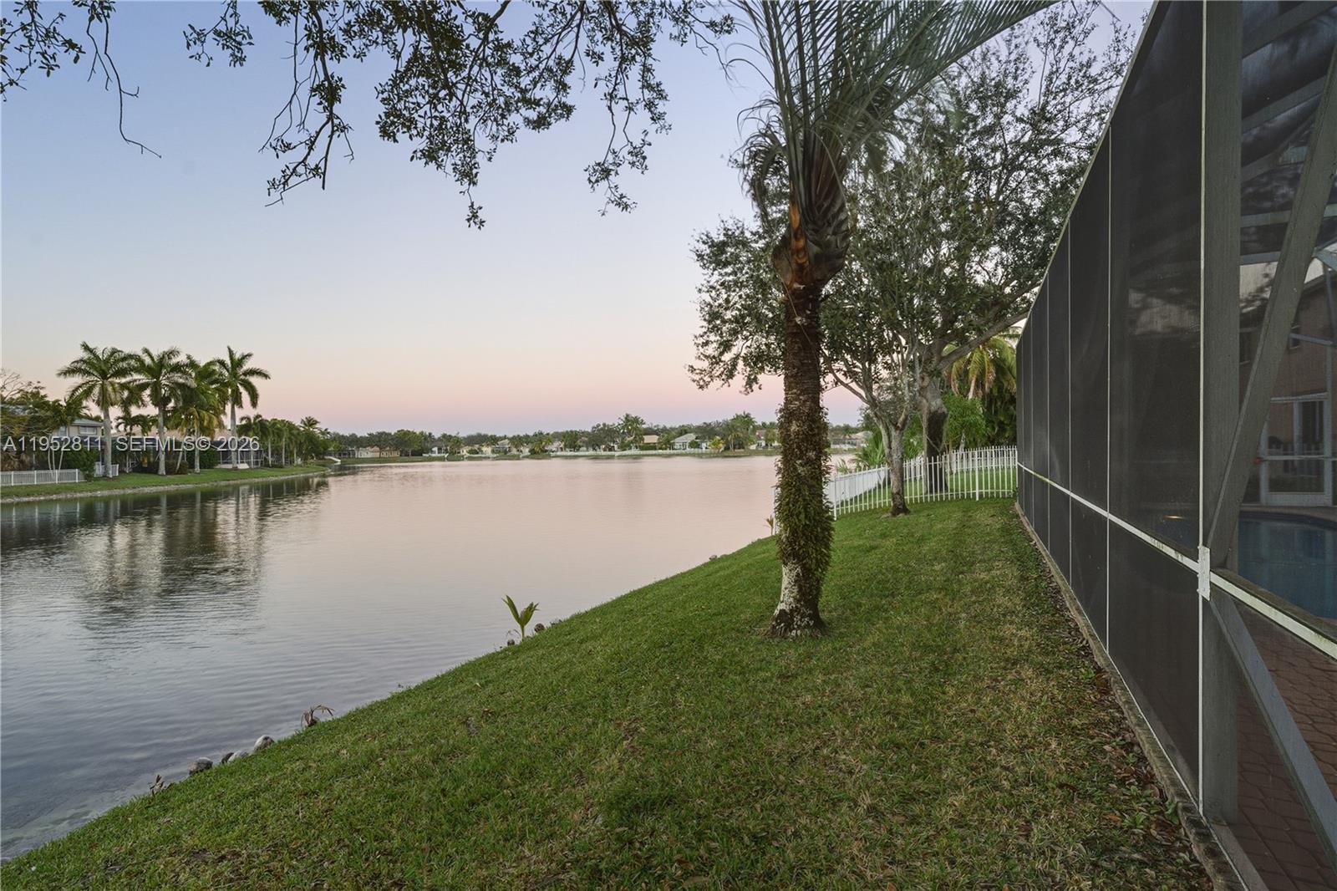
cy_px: 446
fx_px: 631
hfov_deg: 93.3
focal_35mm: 17
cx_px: 668
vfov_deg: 70.4
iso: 320
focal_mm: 17
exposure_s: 1/50
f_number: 8
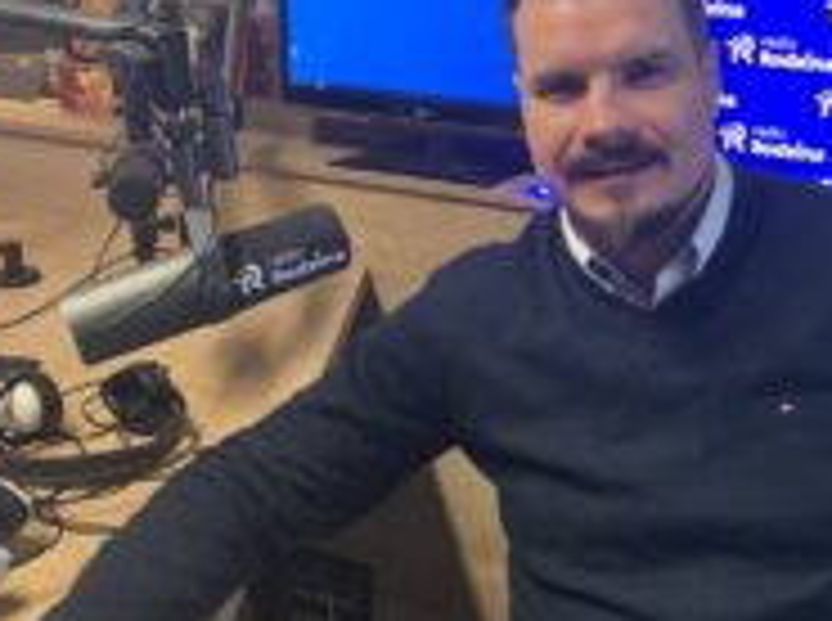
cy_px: 220
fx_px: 1199
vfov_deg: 28.9
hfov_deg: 37.6
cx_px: 591
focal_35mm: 50
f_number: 1.8
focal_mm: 4.25
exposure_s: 1/50
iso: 250
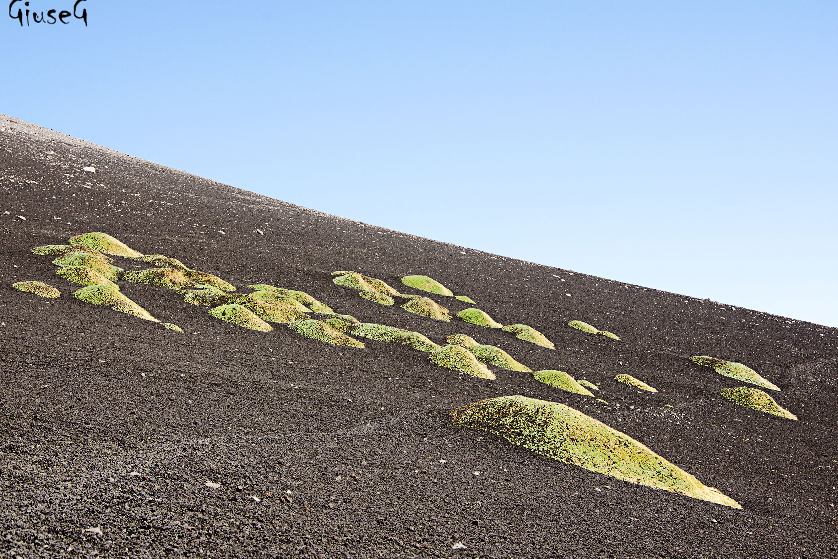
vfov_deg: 19.9
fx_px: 1594
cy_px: 277
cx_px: 425
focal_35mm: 69
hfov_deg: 29.4
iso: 100
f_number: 10
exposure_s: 1/125
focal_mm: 45
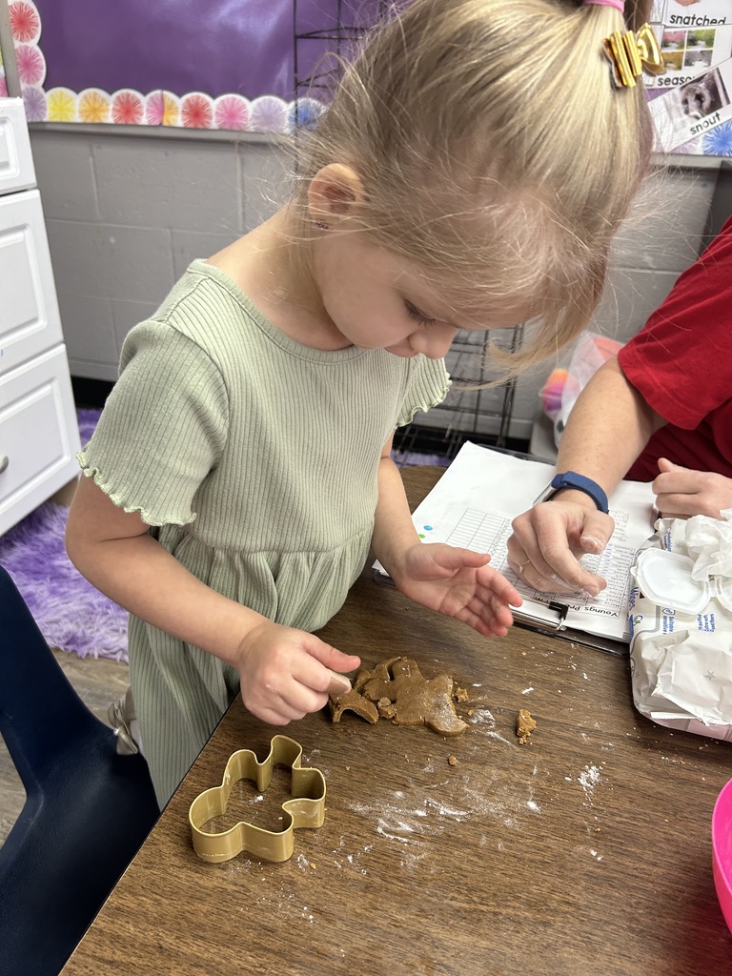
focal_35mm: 26
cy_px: 488
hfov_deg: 53.1
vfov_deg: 67.3
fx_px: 733
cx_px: 366
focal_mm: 5.7
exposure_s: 1/60
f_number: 1.5
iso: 125
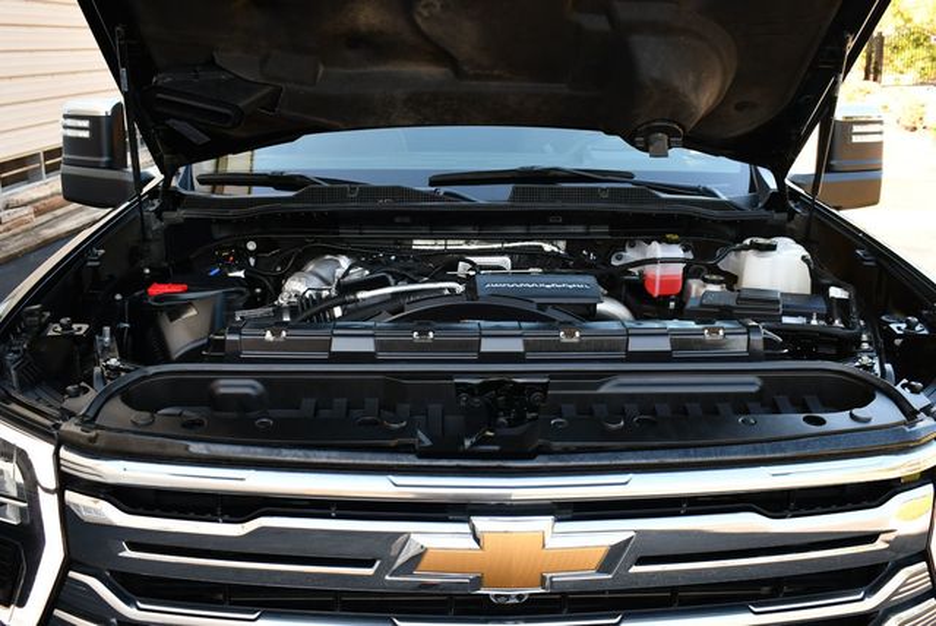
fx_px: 937
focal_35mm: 36
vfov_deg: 36.9
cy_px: 313
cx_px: 468
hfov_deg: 53.1
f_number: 4.5
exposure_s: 1/250
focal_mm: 18
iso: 400
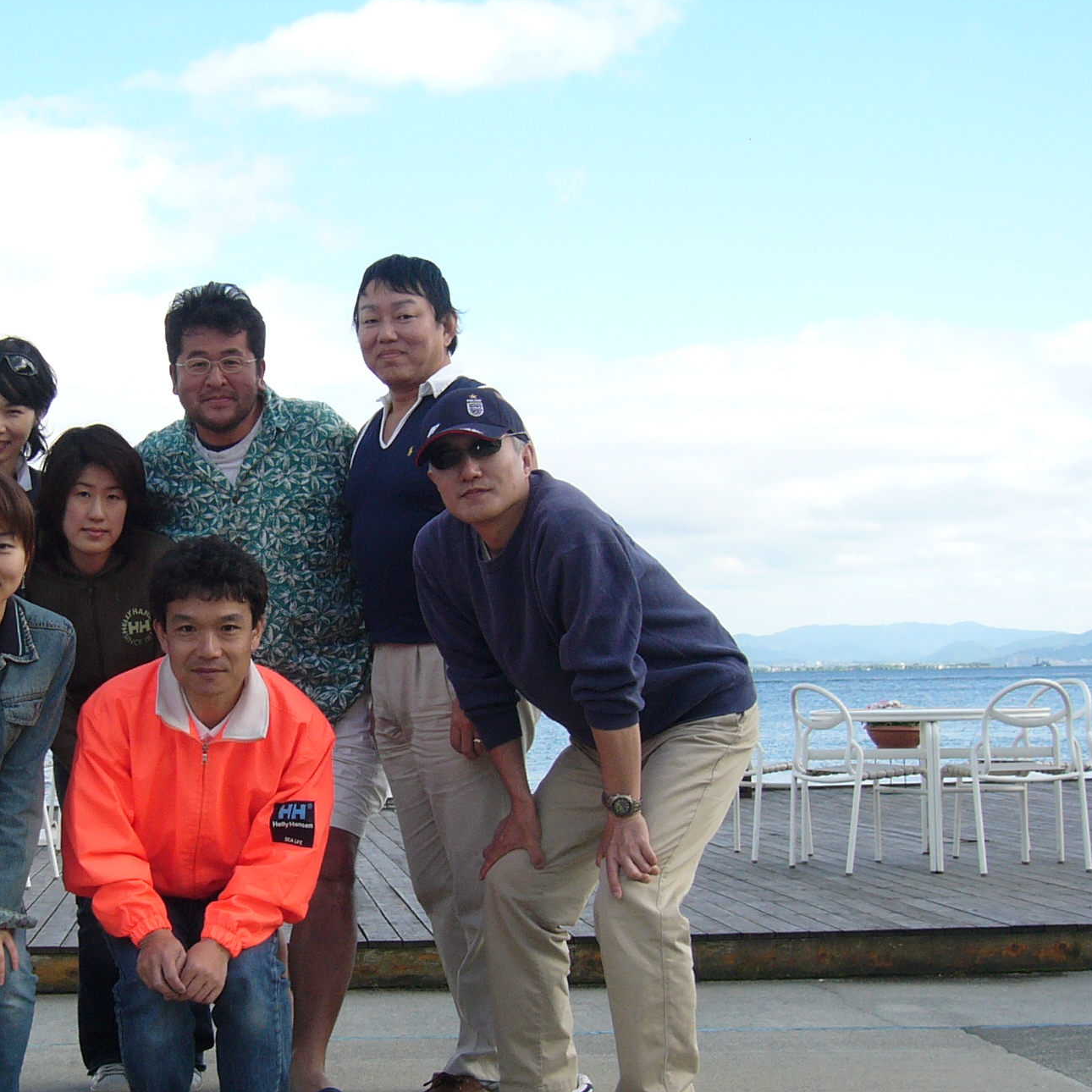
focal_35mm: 60
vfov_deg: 28.6
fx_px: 2141
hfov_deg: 27.8
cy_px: 639
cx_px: 162
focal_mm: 6.3
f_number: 8.3
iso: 100
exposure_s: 1/100
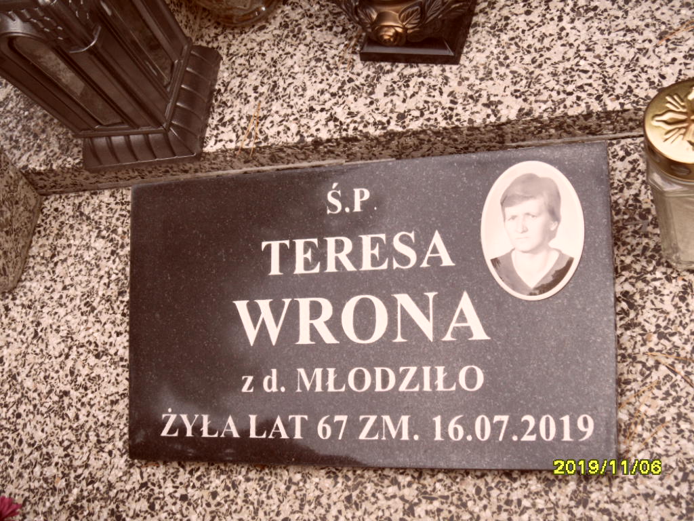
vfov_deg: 29.1
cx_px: 347
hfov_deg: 38.2
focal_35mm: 50
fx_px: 1002
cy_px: 260
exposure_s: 1/125
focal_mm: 8.2
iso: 80
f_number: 3.8
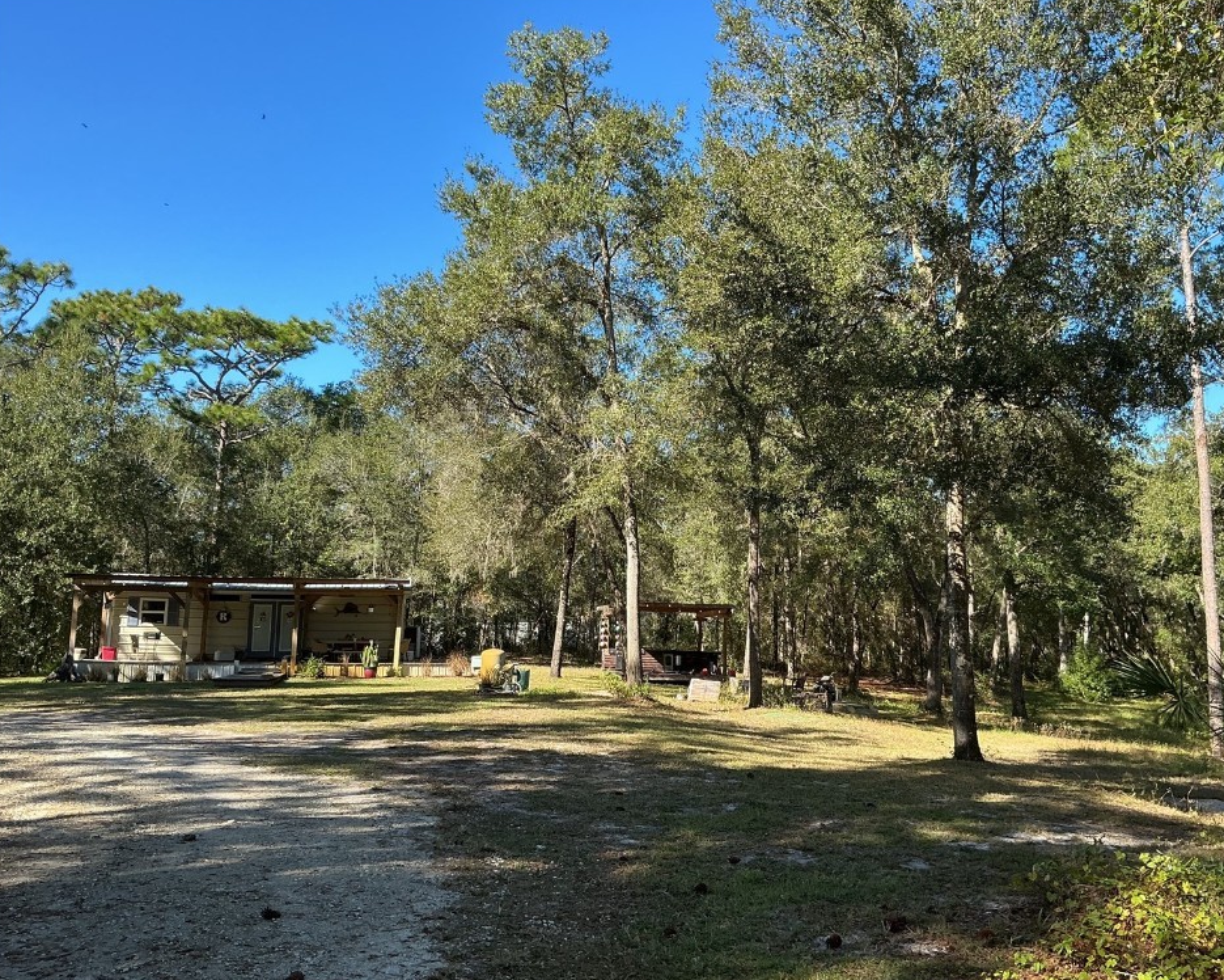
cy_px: 486
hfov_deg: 57.1
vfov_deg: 47.1
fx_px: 1123
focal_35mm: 31
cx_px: 661
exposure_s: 1/534
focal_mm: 3
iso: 25
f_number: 1.8
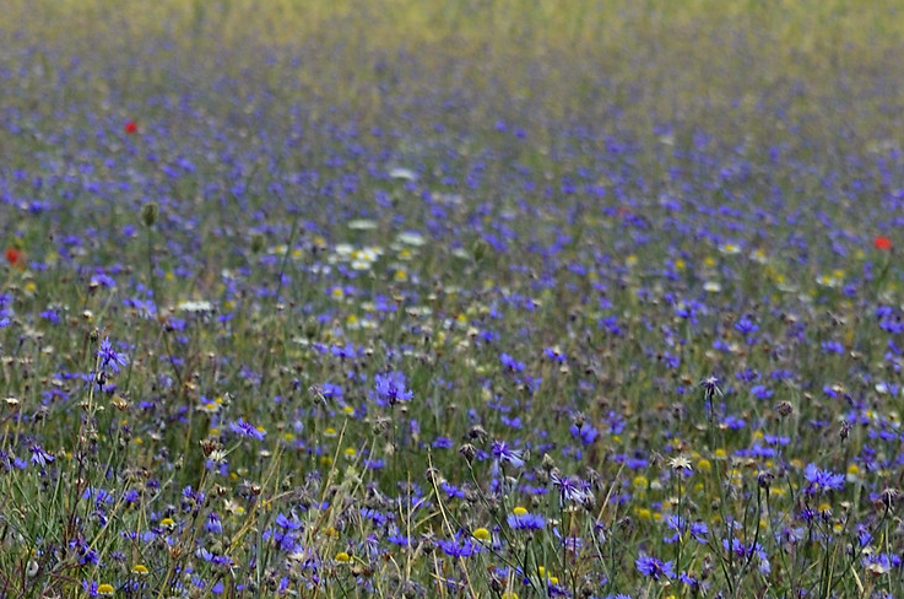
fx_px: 6731
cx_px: -96
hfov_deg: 7.6
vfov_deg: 5.1
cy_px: 118
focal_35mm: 269
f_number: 5.6
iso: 100
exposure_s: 1/160
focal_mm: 55
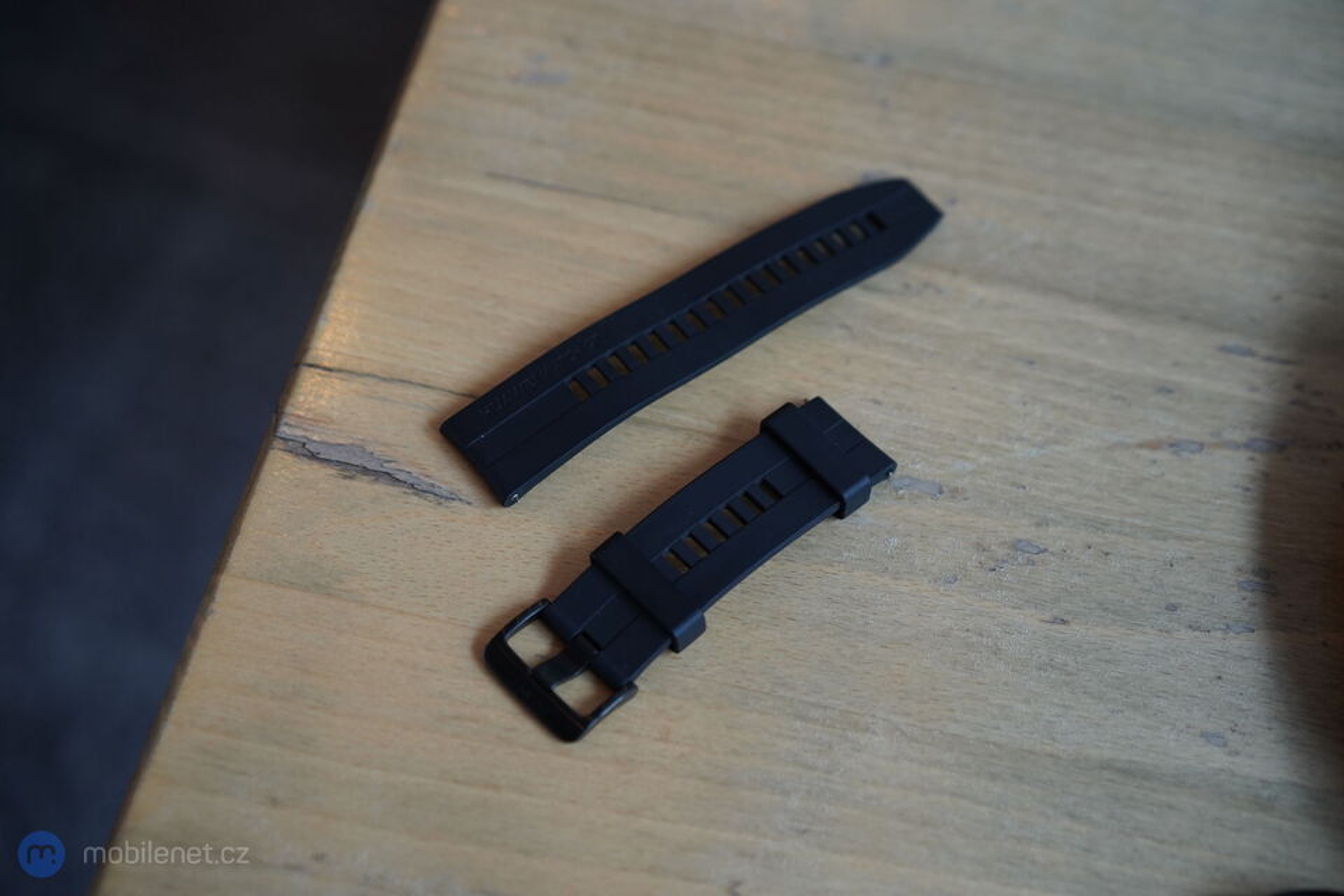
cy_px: 448
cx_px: 672
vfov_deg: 24.6
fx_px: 2053
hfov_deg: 36.2
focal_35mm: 55
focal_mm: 55
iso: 1600
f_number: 3.5
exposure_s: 1/250
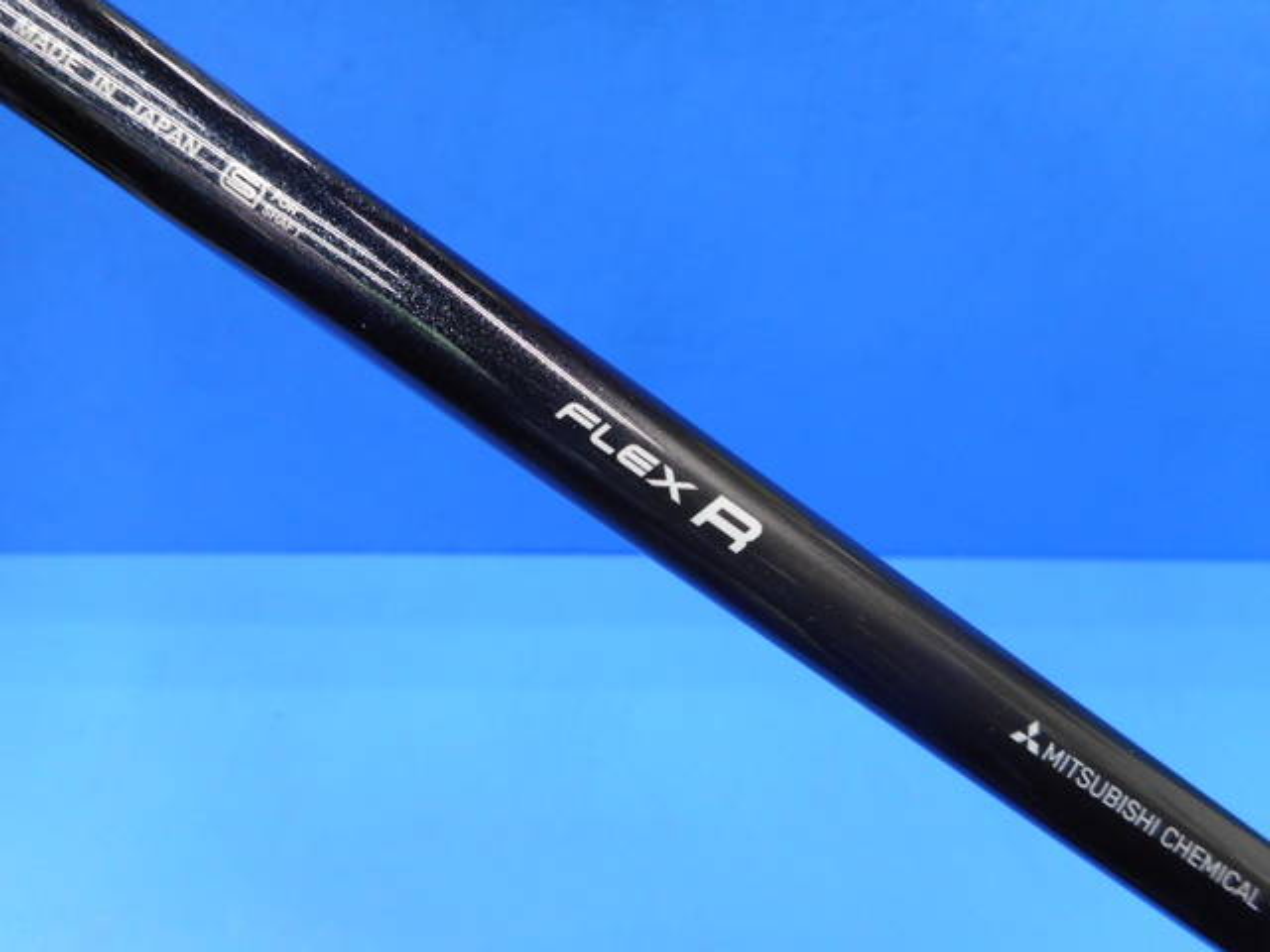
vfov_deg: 54.9
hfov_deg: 69.4
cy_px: 476
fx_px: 917
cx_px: 635
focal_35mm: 25
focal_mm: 4.5
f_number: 3.7
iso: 160
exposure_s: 1/30
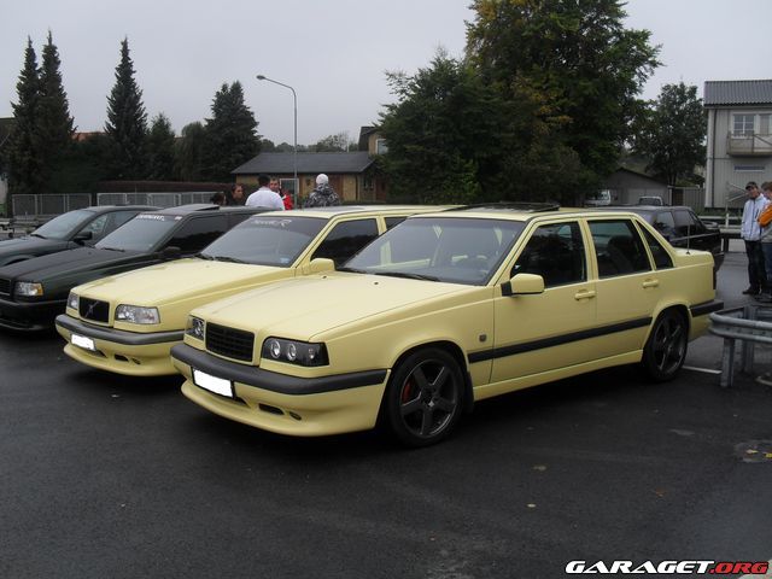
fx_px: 781
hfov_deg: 52.6
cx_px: 386
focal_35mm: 35
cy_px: 290
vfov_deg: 40.7
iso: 100
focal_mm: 6.3
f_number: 3.2
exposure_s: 1/500
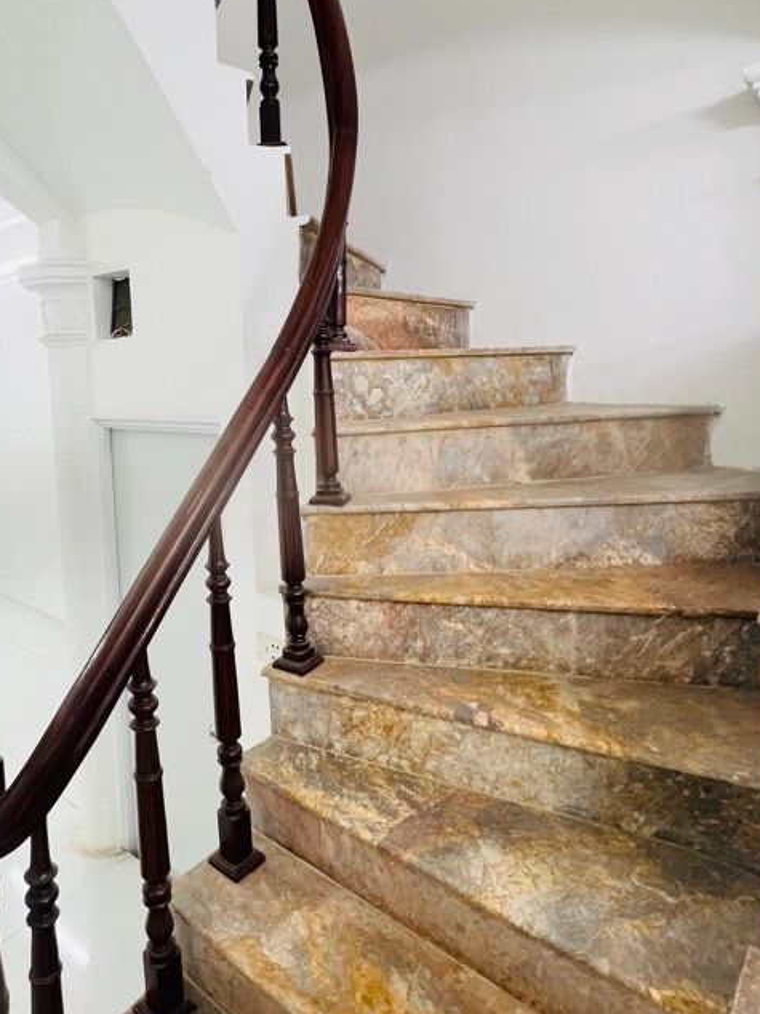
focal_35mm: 21
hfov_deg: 62.1
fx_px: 615
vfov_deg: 78.4
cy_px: 427
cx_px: 266
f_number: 1.8
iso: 160
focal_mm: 1.57
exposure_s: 1/100
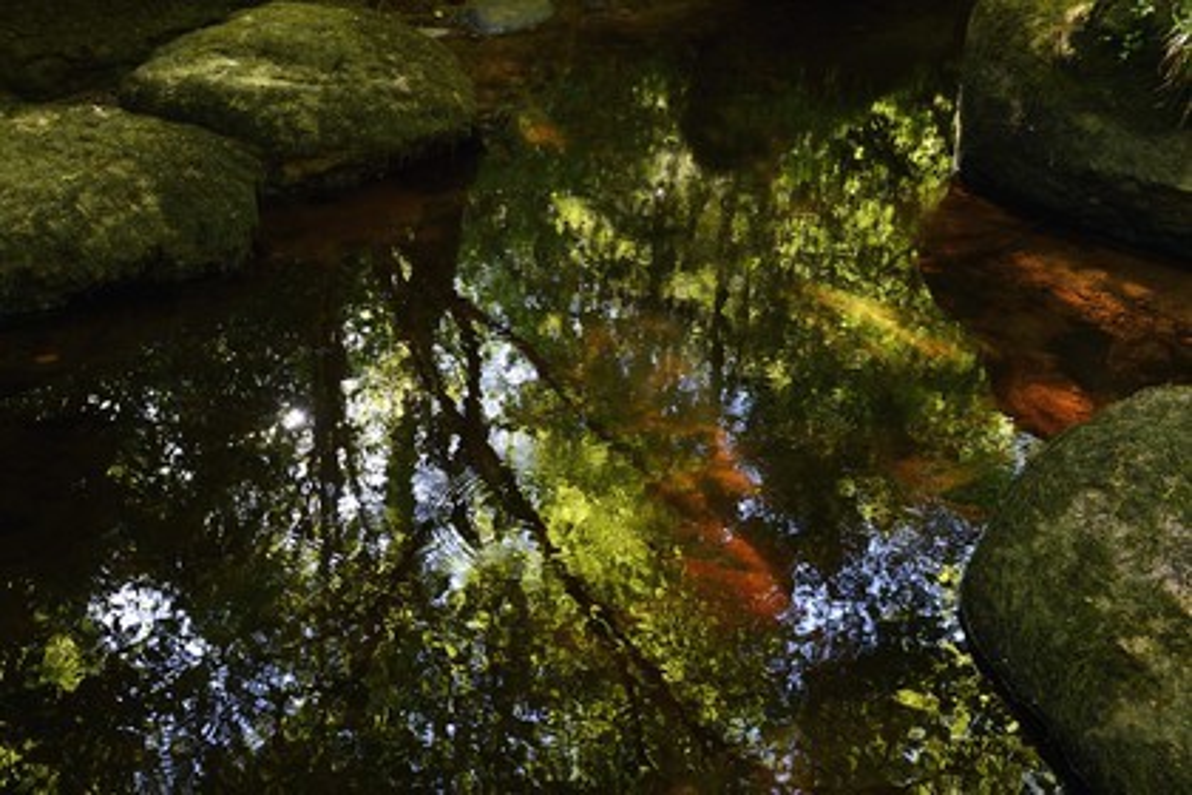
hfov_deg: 63.7
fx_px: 960
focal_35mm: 29
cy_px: 398
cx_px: 596
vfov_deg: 45.0
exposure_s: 1/50
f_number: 5
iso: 800
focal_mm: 29
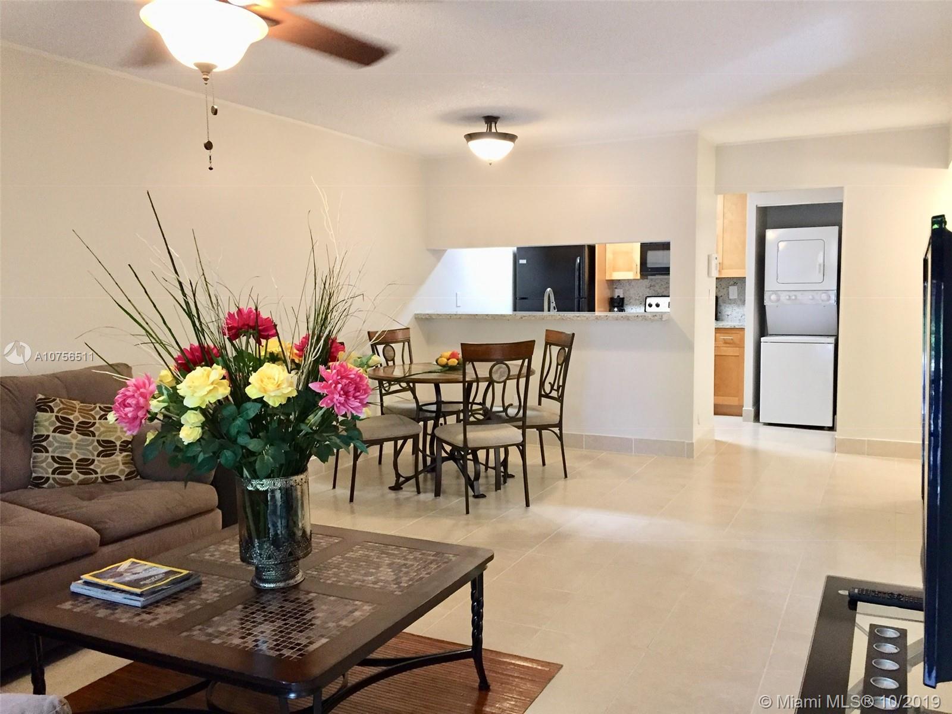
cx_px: 476
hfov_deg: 61.7
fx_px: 798
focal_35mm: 29
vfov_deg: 48.2
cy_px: 357
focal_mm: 4.15
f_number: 2.2
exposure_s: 1/30
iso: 160
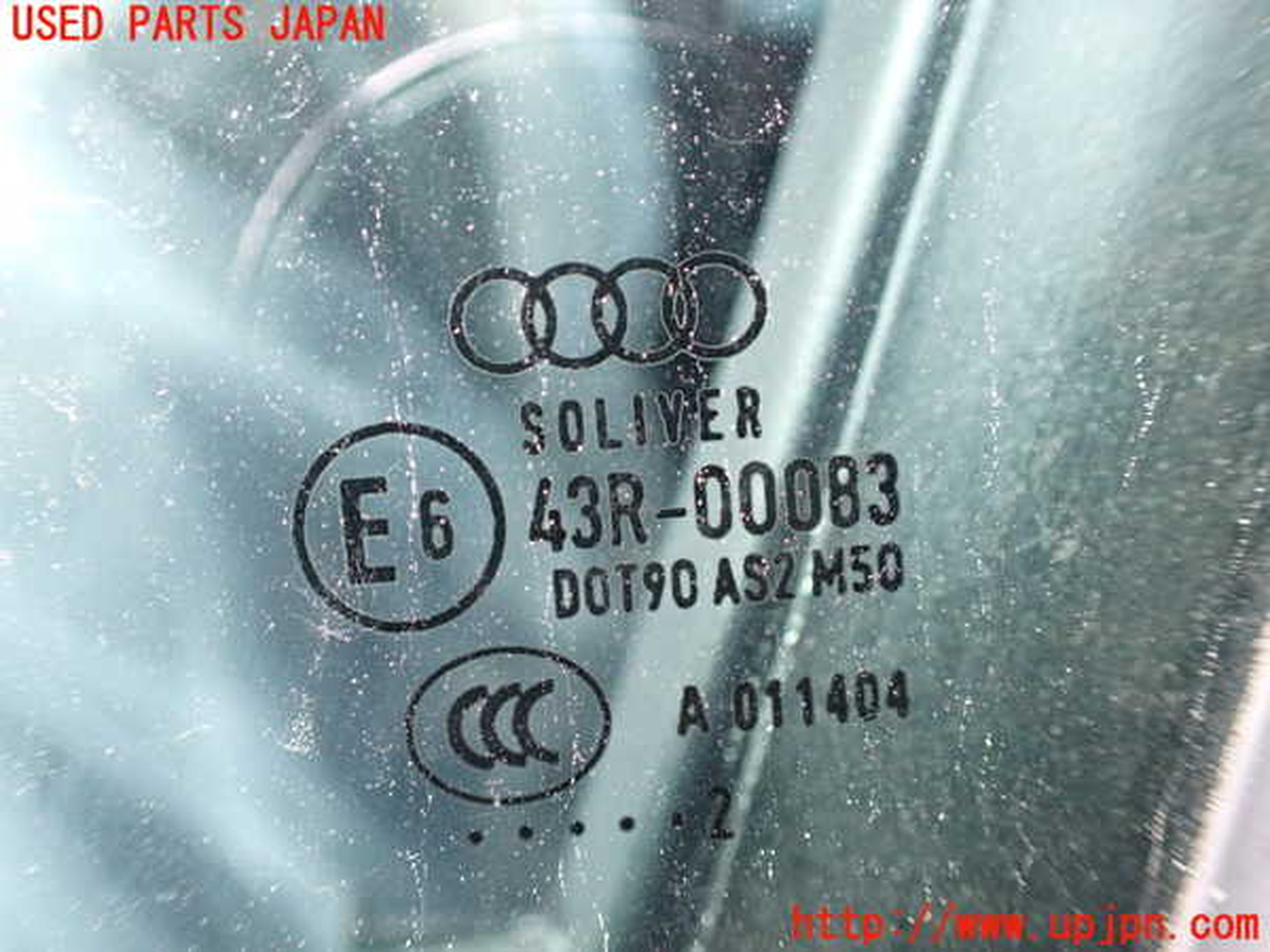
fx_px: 1101
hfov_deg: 60.0
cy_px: 476
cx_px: 635
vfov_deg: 46.8
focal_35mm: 30
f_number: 2.3
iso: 800
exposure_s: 1/100
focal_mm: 5.4
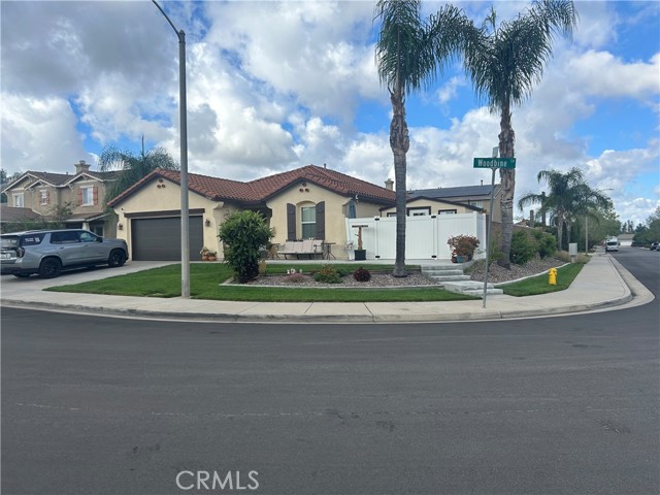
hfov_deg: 67.3
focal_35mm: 26
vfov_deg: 53.1
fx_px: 496
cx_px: 330
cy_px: 248
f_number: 1.5
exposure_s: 1/3460
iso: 50
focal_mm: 5.7
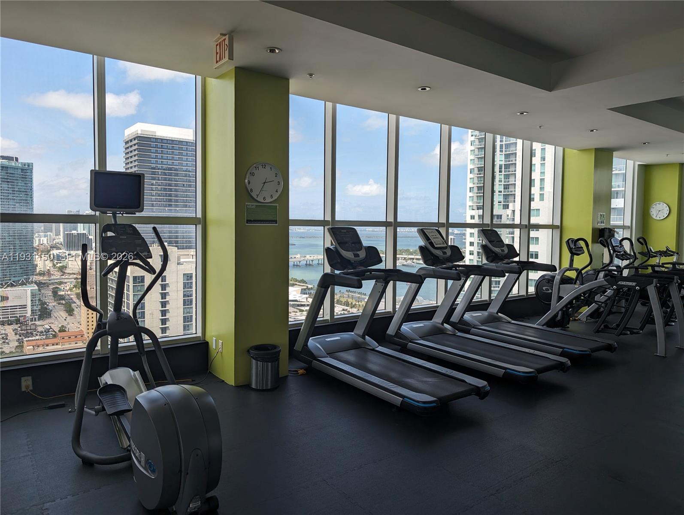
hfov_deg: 71.5
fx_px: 475
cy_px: 258
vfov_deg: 56.9
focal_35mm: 24
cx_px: 342
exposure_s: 1/493
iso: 20
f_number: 1.68
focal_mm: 6.9
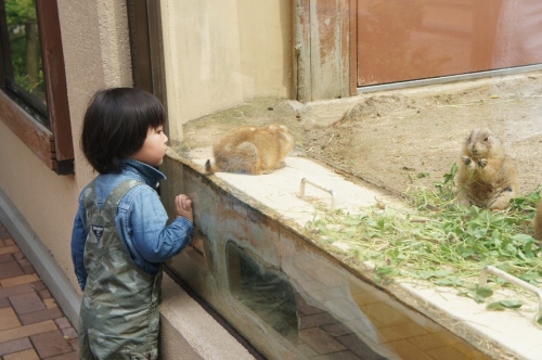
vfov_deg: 21.5
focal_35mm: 63
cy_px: 180
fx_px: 947
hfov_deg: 31.9
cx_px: 271
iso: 200
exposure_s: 1/320
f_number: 6.3
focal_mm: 42
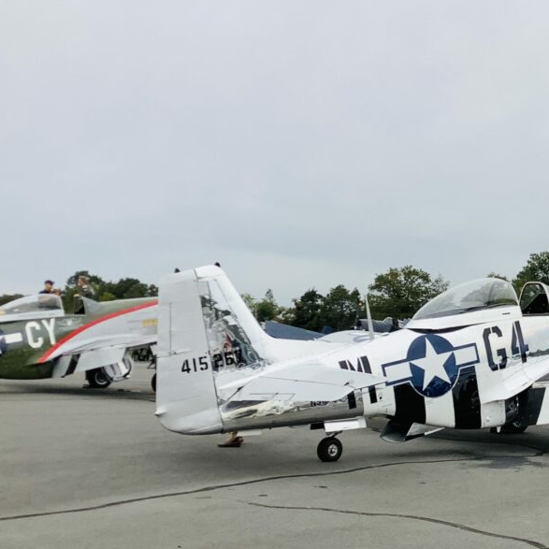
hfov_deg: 28.8
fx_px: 1005
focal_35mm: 56
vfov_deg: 30.5
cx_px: 536
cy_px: 298
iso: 25
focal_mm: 3.3
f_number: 2.4
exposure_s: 1/673
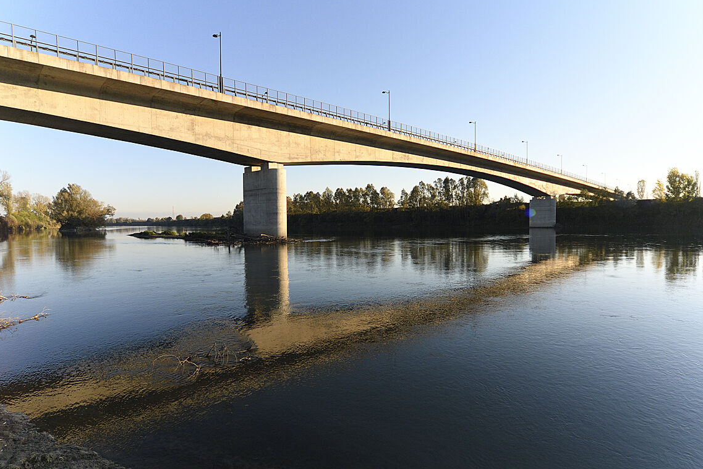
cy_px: 232
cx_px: 356
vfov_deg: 64.6
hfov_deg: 86.9
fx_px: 371
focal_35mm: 19
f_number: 5
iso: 640
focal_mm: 12
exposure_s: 1/1600
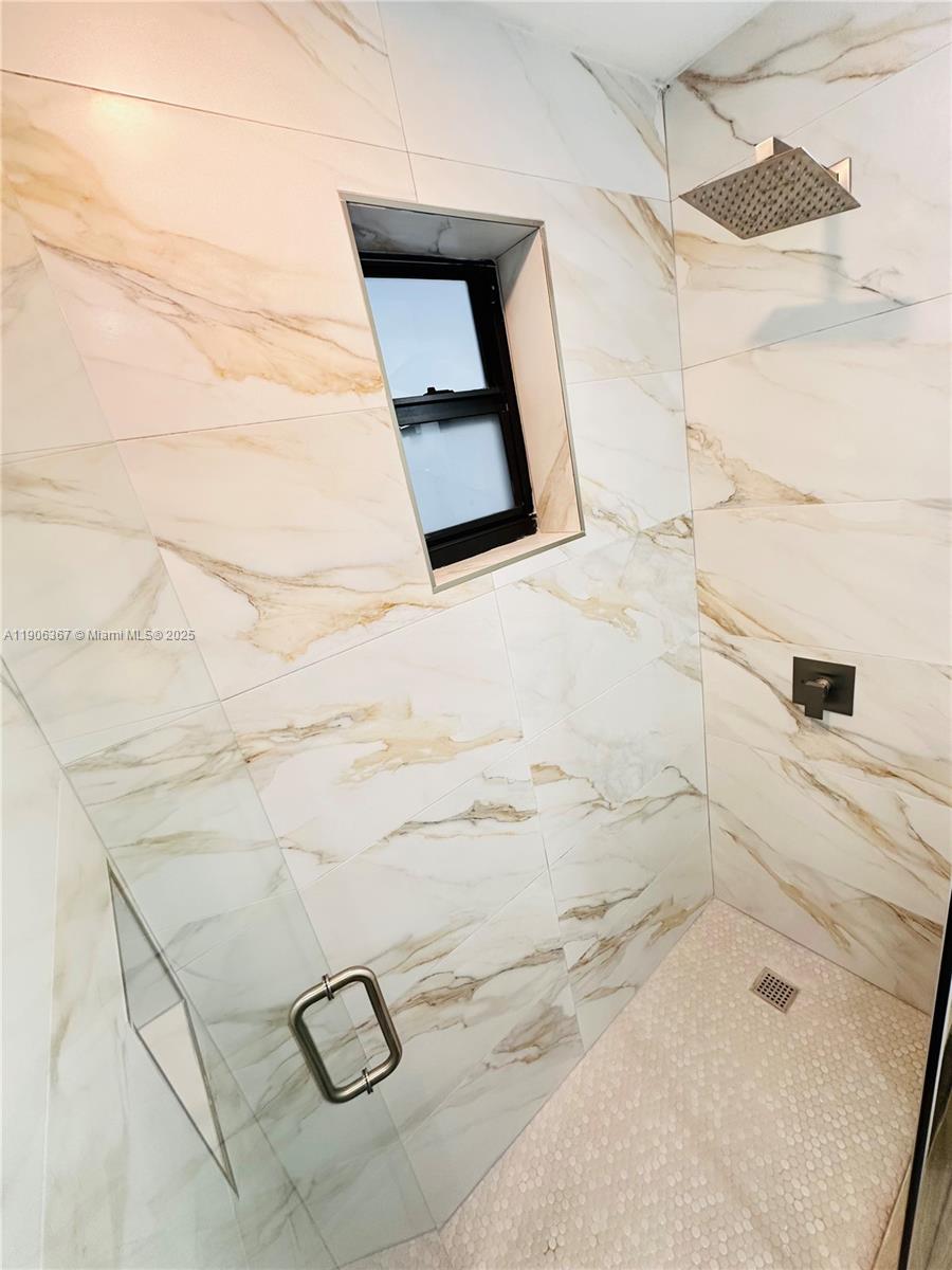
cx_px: 476
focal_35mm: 14
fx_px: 513
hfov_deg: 85.7
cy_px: 635
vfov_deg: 102.1
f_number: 2.2
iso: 160
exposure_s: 1/60
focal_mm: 2.22
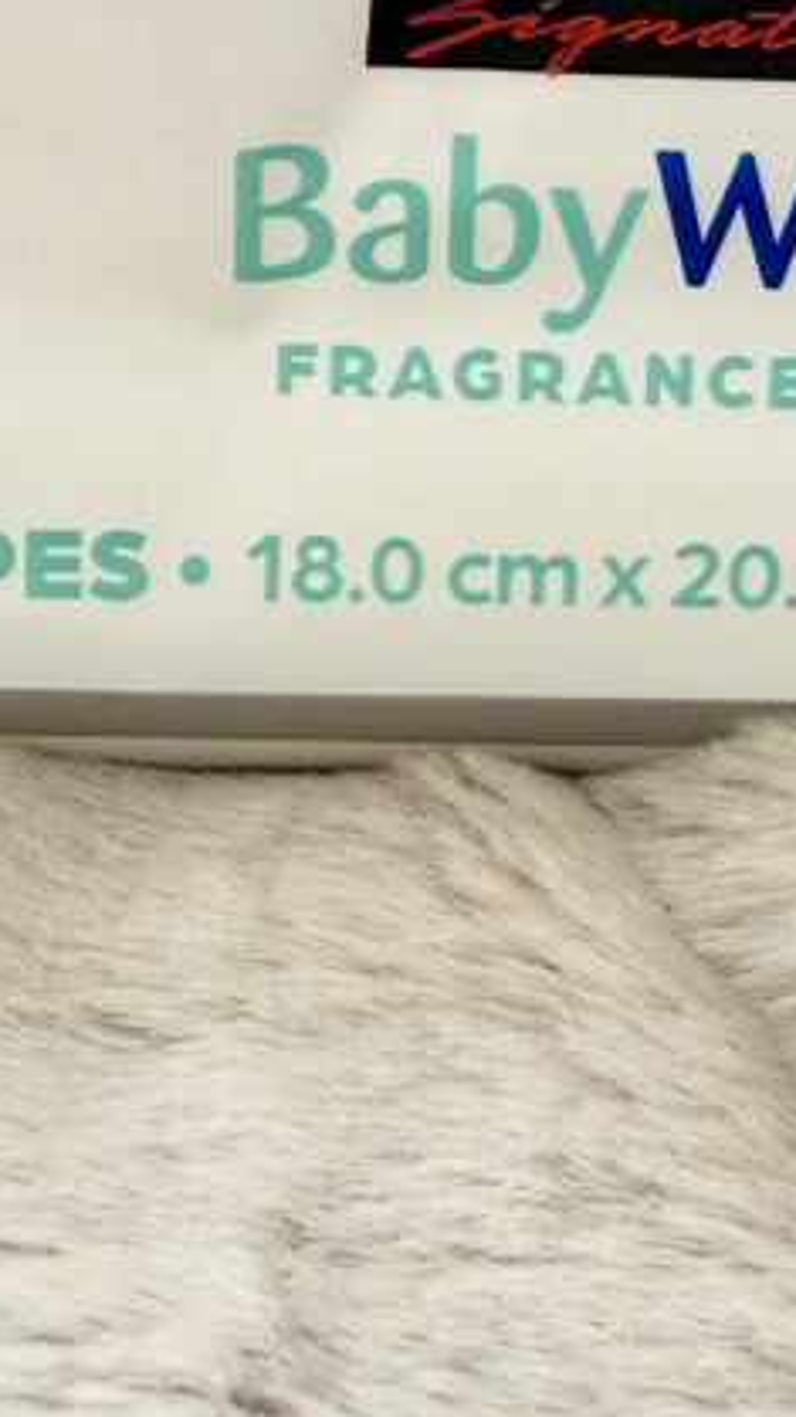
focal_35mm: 64
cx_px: 589
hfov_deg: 18.7
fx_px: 2402
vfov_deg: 31.6
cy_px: 210
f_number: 2.2
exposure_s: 1/121
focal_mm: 2.22
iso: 200
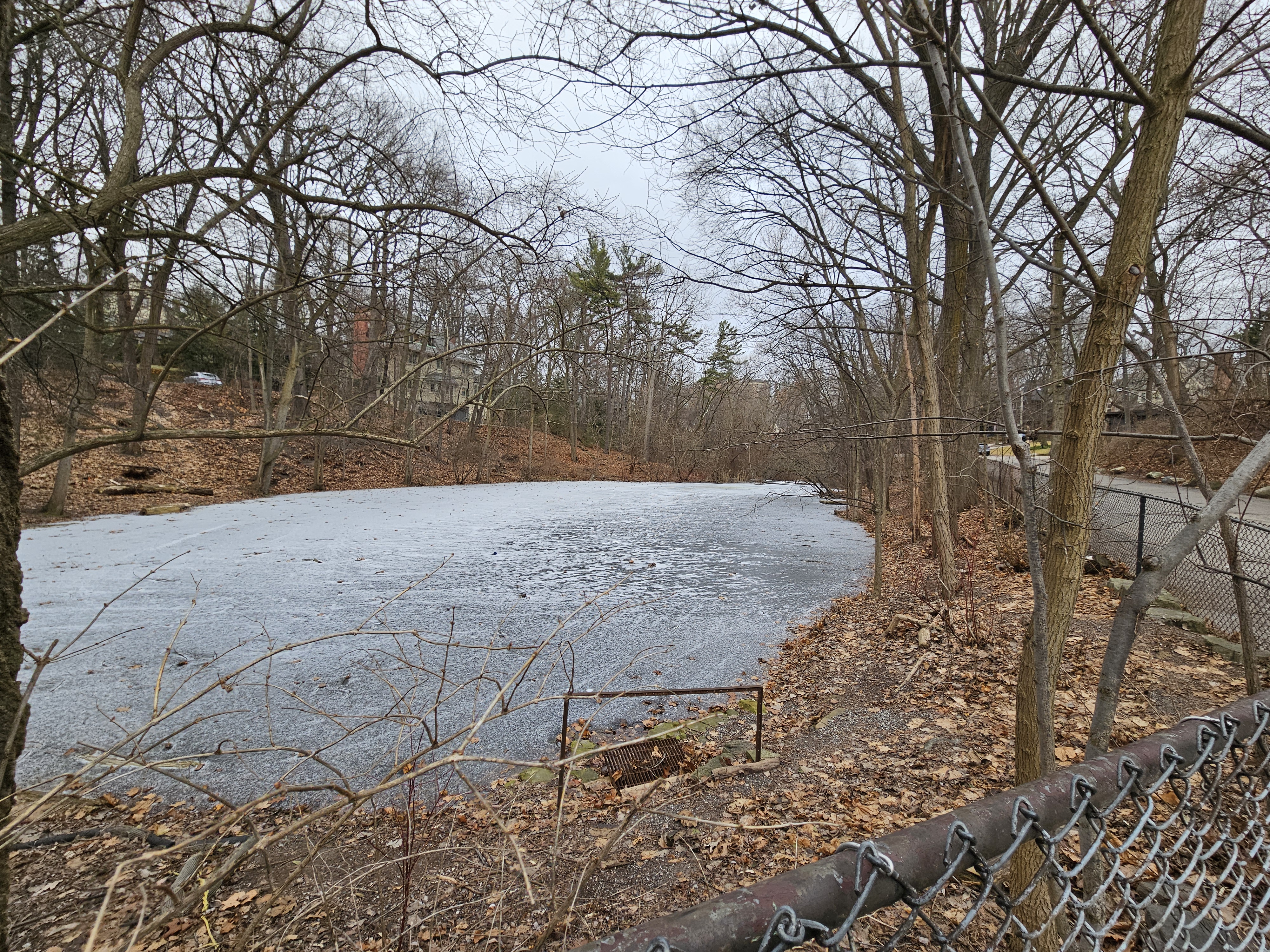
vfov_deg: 89.9
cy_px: 476
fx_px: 477
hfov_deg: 106.2
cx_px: 635
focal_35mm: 13
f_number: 2.2
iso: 50
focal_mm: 2.2
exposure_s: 1/518
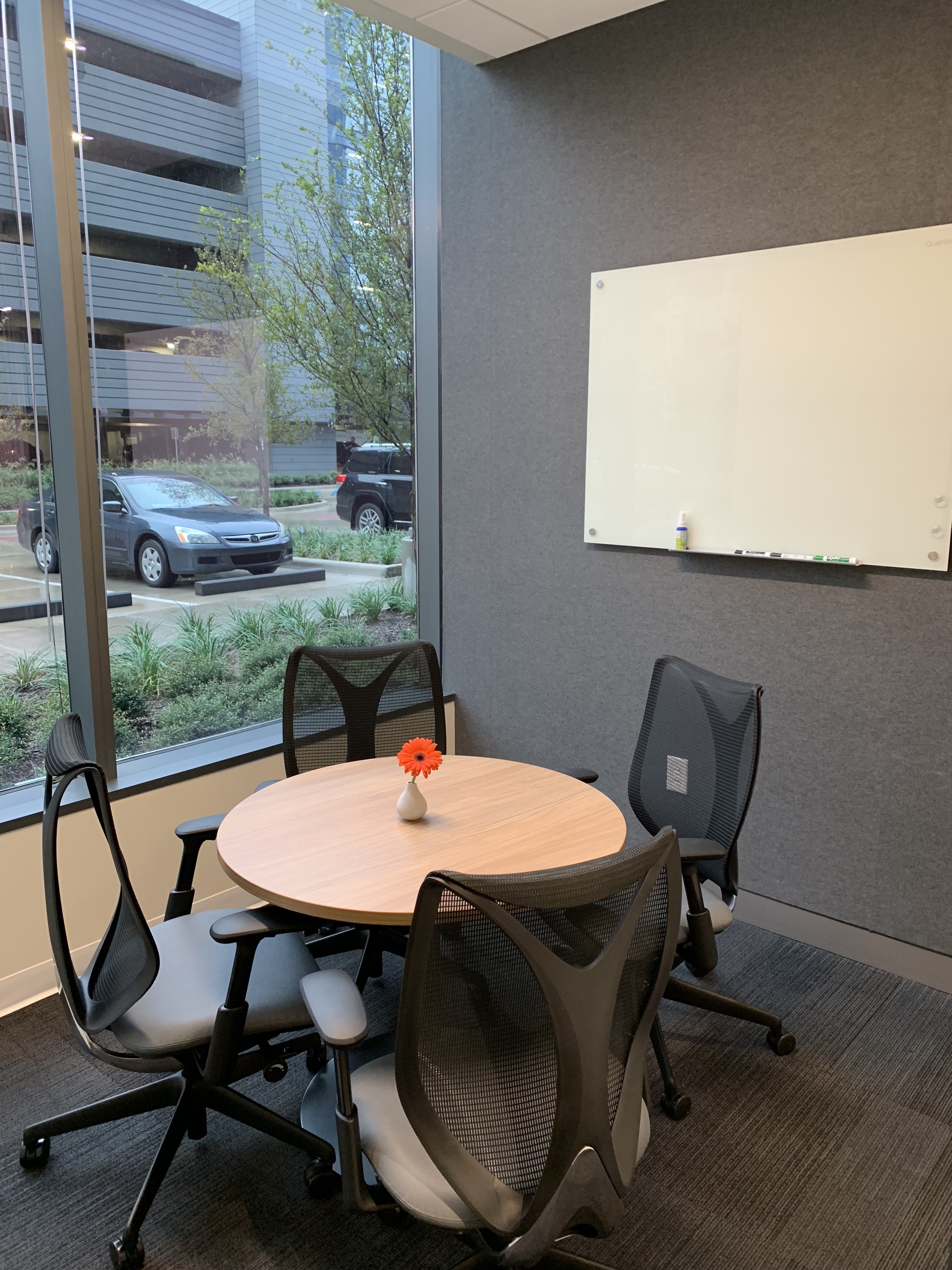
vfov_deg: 67.3
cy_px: 635
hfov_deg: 53.1
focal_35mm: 26
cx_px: 476
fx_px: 953
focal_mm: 4.25
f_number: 1.8
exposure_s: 1/60
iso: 160
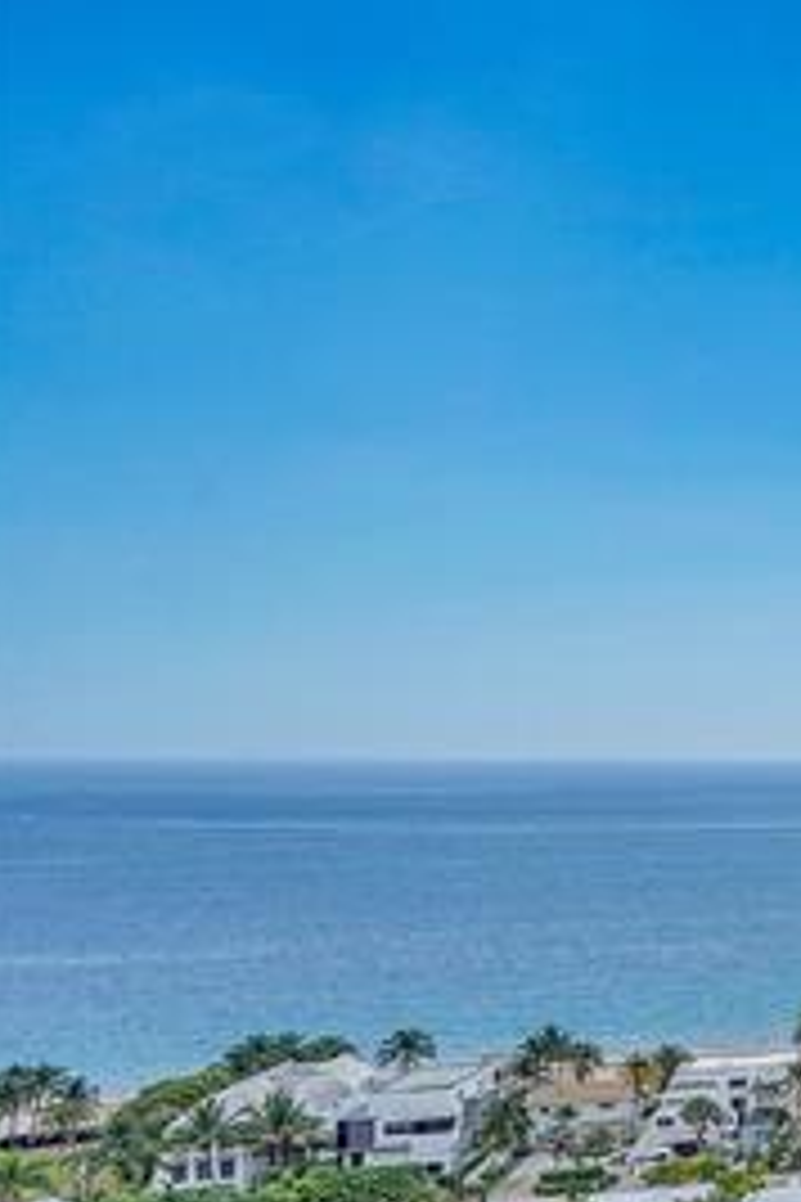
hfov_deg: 16.9
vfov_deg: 49.1
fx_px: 1302
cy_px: 754
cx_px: 1778
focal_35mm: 39
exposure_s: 1/400
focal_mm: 13
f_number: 8
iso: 400
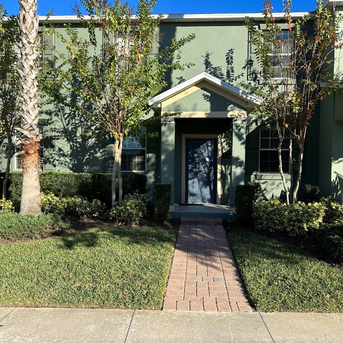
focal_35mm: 29
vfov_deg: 55.6
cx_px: 179
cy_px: 170
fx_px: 325
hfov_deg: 55.6
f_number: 1.78
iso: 80
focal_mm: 6.86
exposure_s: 1/2203
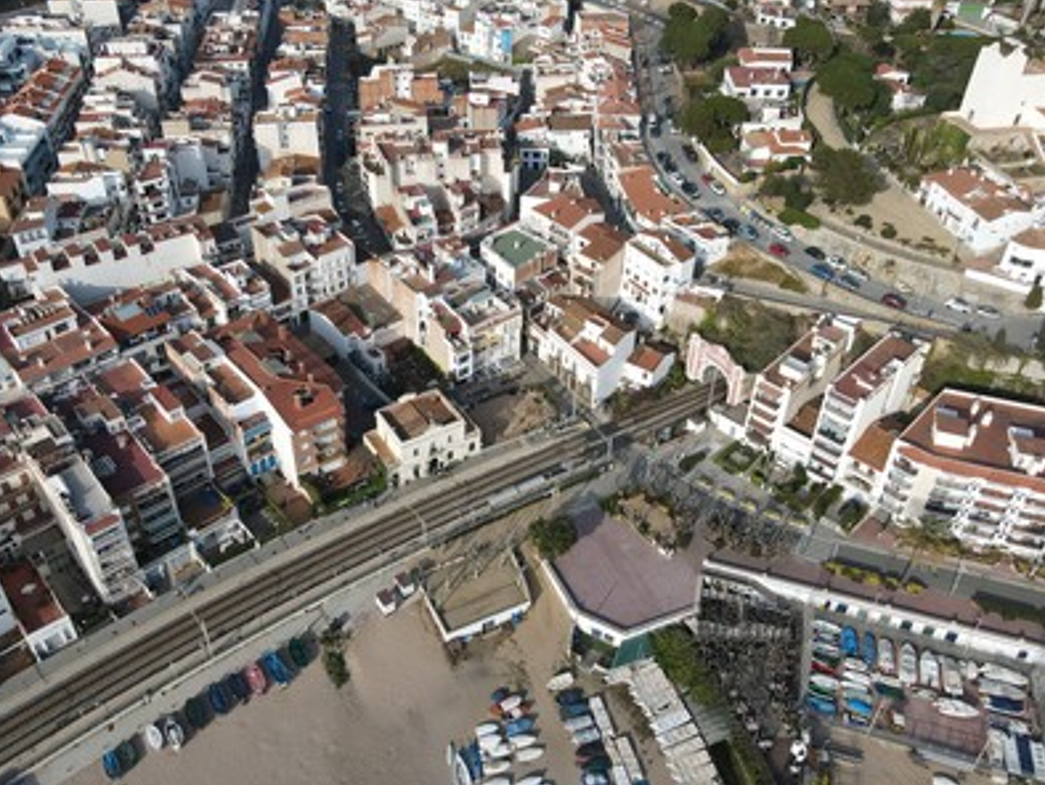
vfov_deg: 49.6
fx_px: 846
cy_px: 335
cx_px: 485
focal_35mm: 28
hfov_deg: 63.3
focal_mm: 4.5
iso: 100
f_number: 2.8
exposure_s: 1/640
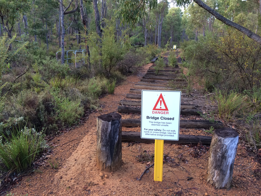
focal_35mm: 30
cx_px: 130
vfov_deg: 46.8
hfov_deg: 60.0
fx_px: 226
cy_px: 98
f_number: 2.2
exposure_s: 1/40
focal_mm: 4.12
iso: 32
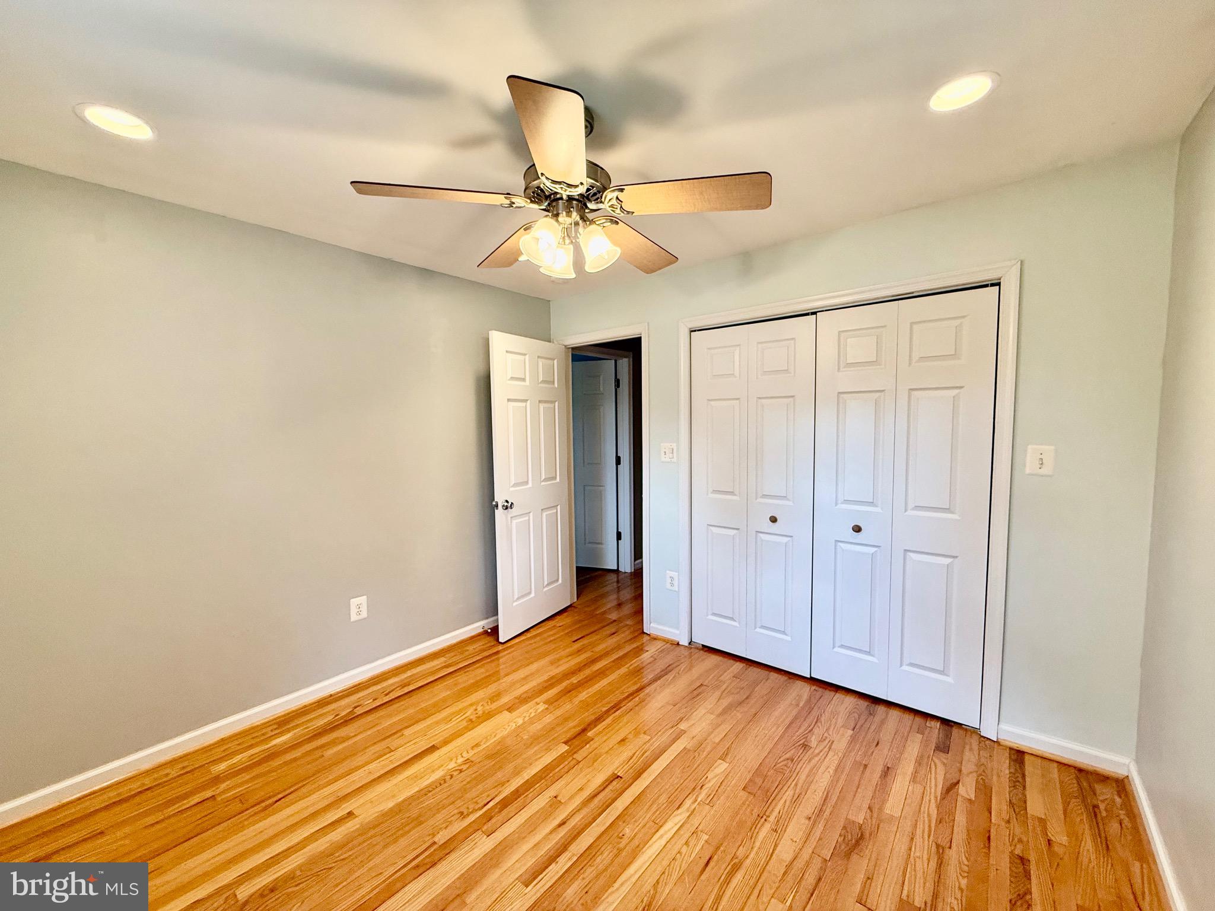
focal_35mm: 14
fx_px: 491
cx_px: 608
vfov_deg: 85.7
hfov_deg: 102.1
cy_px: 456
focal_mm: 2.22
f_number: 2.2
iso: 200
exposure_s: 1/120
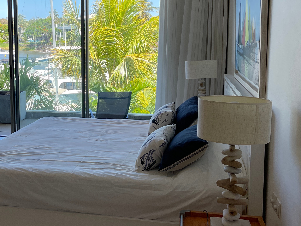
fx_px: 443
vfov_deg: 28.4
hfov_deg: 36.7
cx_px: 80
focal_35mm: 51
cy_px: 84
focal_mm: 5.1
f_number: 1.6
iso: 32
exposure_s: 1/435
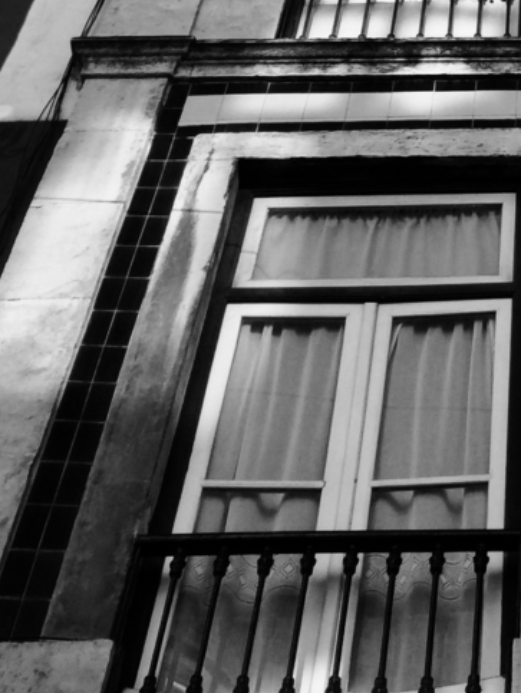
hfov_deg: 15.8
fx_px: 1804
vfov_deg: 20.1
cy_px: -182
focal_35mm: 90
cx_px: 618
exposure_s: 1/733
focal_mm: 4.15
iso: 32
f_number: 2.2
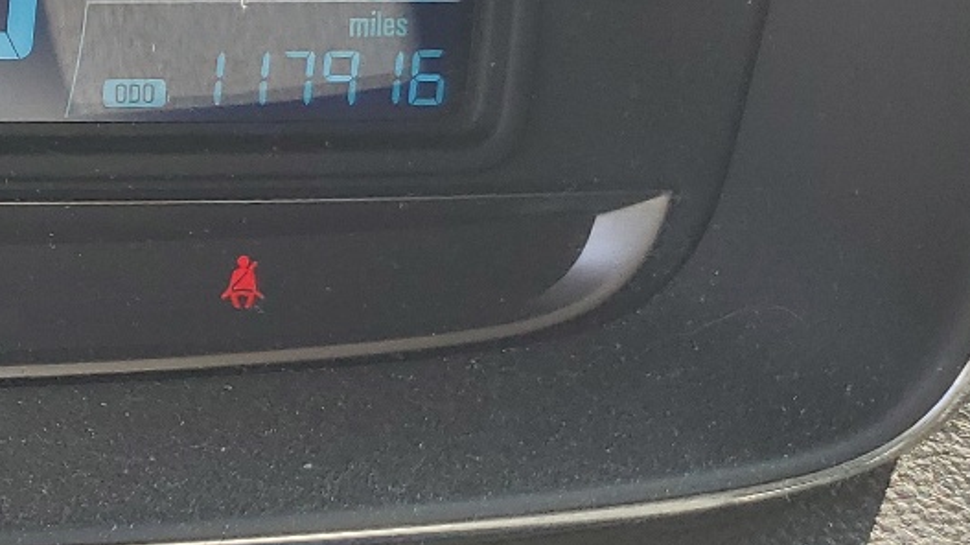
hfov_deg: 22.0
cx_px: -328
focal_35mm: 86
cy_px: 42
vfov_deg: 13.9
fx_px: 2211
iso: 50
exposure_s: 1/323
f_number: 1.5
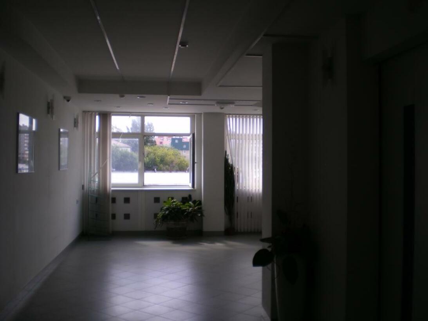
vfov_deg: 37.7
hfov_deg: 49.0
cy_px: 160
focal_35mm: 38
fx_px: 470
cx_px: 214
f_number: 3.1
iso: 64
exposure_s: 1/125
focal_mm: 6.3
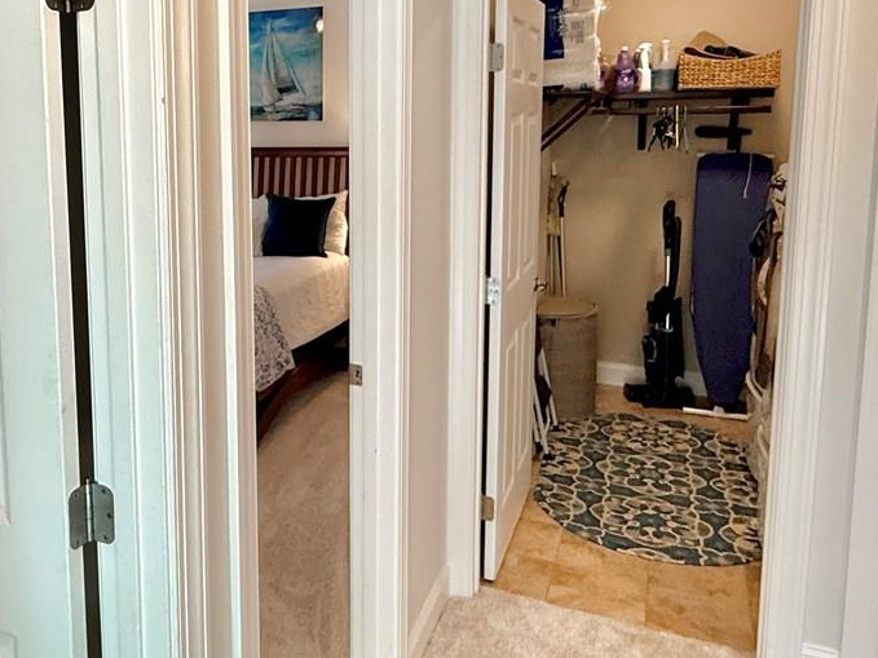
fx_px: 837
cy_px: 225
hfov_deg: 53.1
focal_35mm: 33
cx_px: 230
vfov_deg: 42.4
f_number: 2.2
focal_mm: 2.22
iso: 200
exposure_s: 1/120
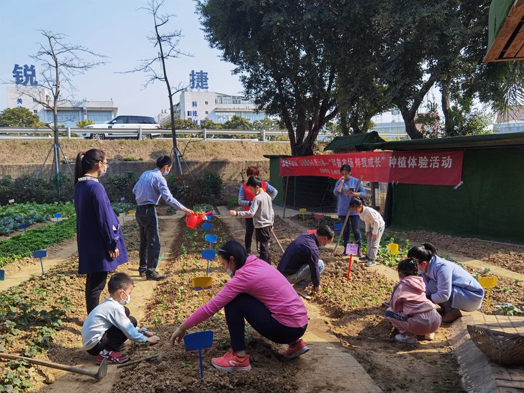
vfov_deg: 46.8
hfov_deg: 60.0
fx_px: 454
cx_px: 262
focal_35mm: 30
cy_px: 196
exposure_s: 1/2370
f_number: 1.9
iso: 50
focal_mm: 6.71
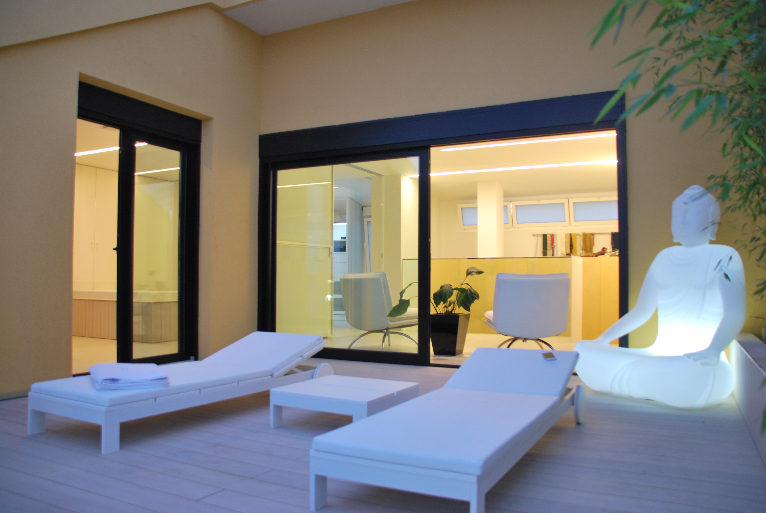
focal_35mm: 27
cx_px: 383
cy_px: 256
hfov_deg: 67.3
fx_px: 575
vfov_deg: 48.0
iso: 200
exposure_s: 1/15
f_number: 4
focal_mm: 18
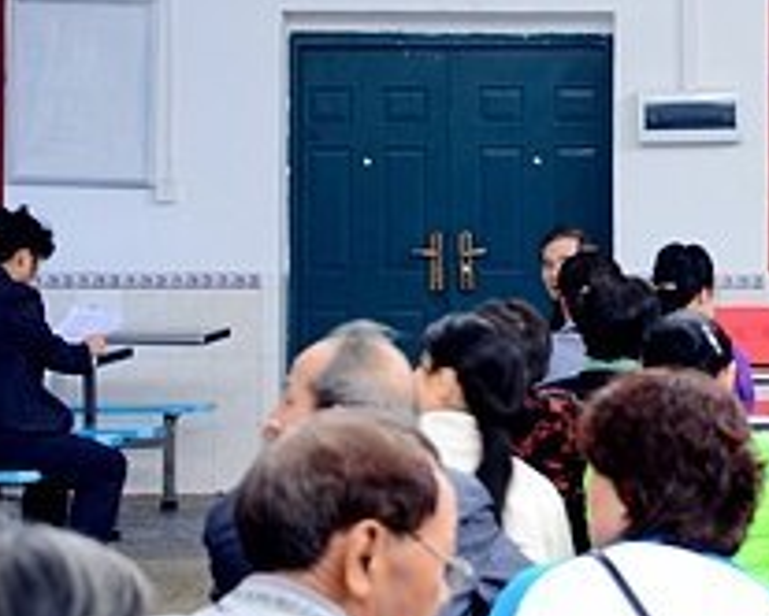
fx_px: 3243
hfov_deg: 13.3
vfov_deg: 10.8
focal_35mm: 142
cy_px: 106
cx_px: 806
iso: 800
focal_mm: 35
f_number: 4.5
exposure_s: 1/20
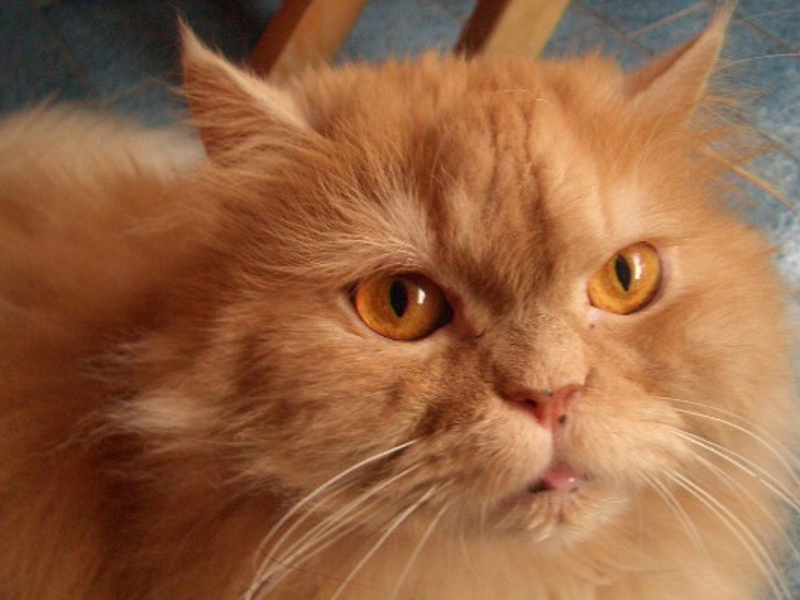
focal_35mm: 42
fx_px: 971
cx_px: 434
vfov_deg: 34.4
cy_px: 314
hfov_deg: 44.7
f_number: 2.6
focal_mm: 5.8
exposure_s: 1/50
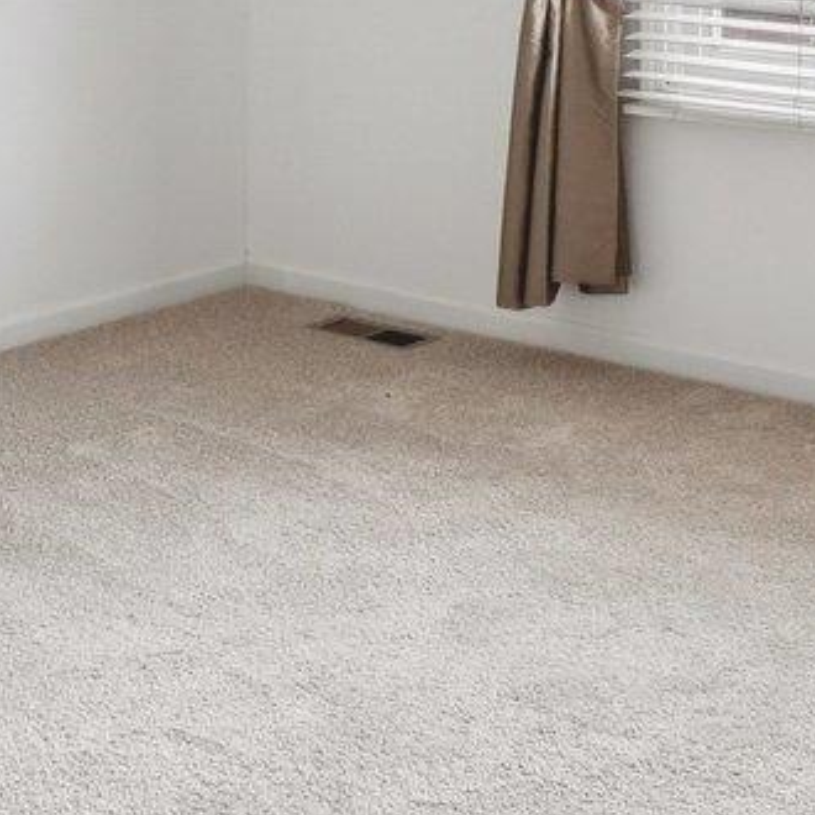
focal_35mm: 79
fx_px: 2104
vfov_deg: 20.2
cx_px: 294
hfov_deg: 21.9
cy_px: -224
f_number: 8
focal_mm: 10
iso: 400
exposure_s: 1/15
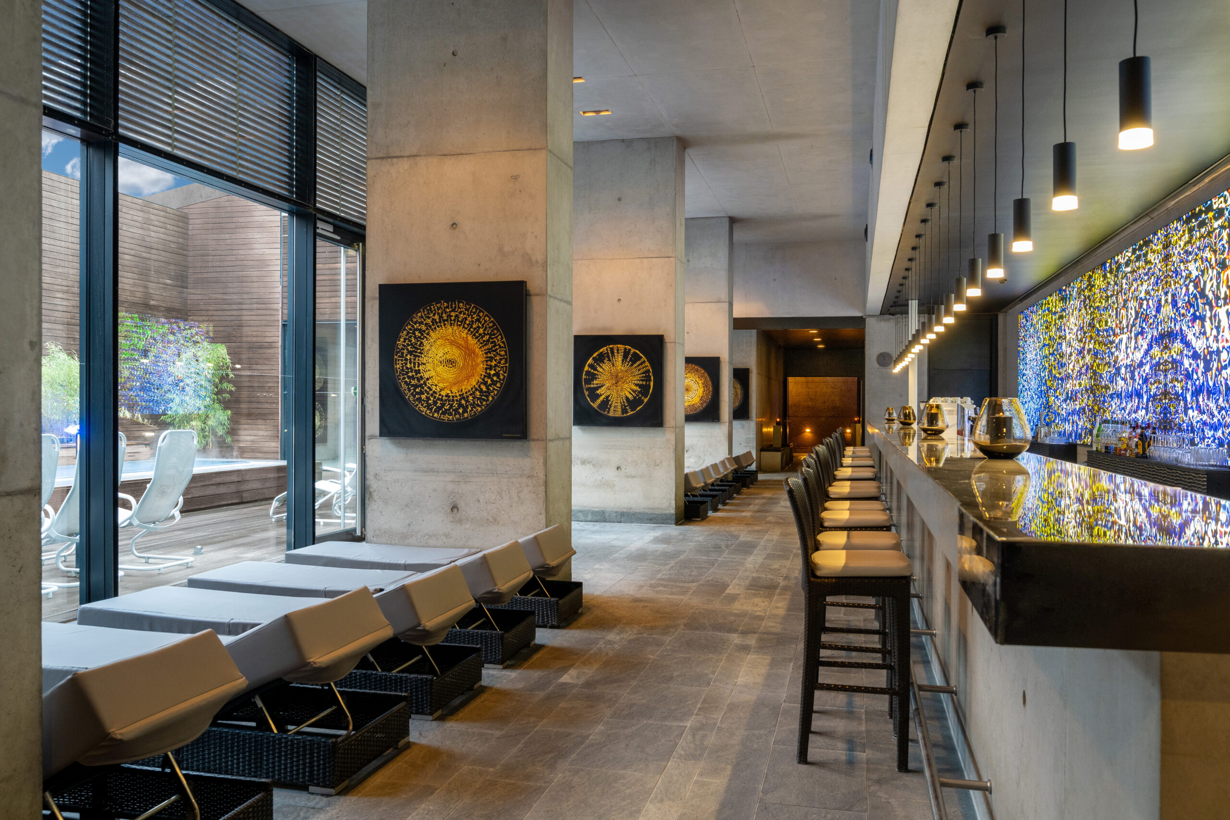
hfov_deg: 67.4
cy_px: 410
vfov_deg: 47.9
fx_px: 922
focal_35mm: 27
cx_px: 615
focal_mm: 27
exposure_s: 1/5
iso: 400
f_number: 8
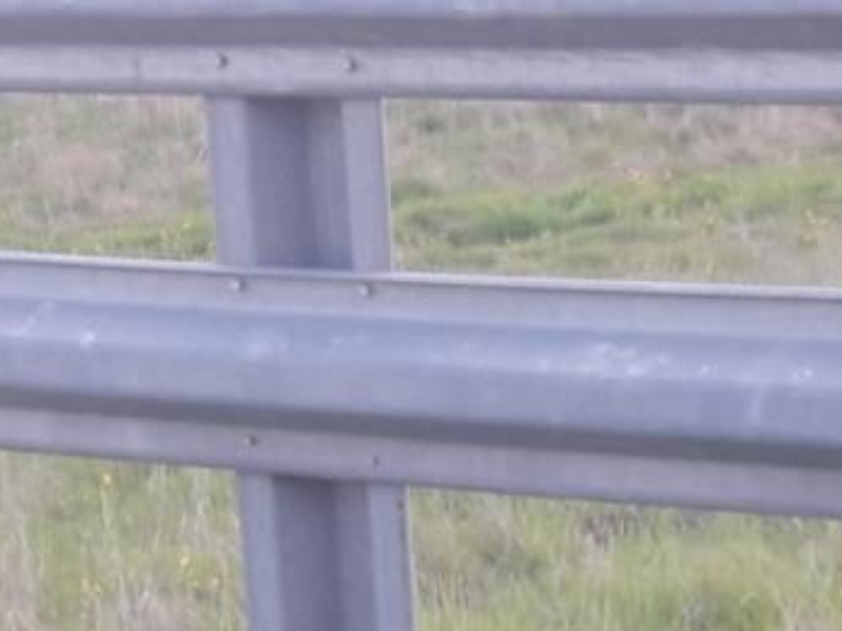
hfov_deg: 16.3
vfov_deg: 11.6
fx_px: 2942
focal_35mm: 121
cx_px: 483
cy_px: 1024
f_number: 1.9
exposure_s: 1/178
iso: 40
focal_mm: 3.7
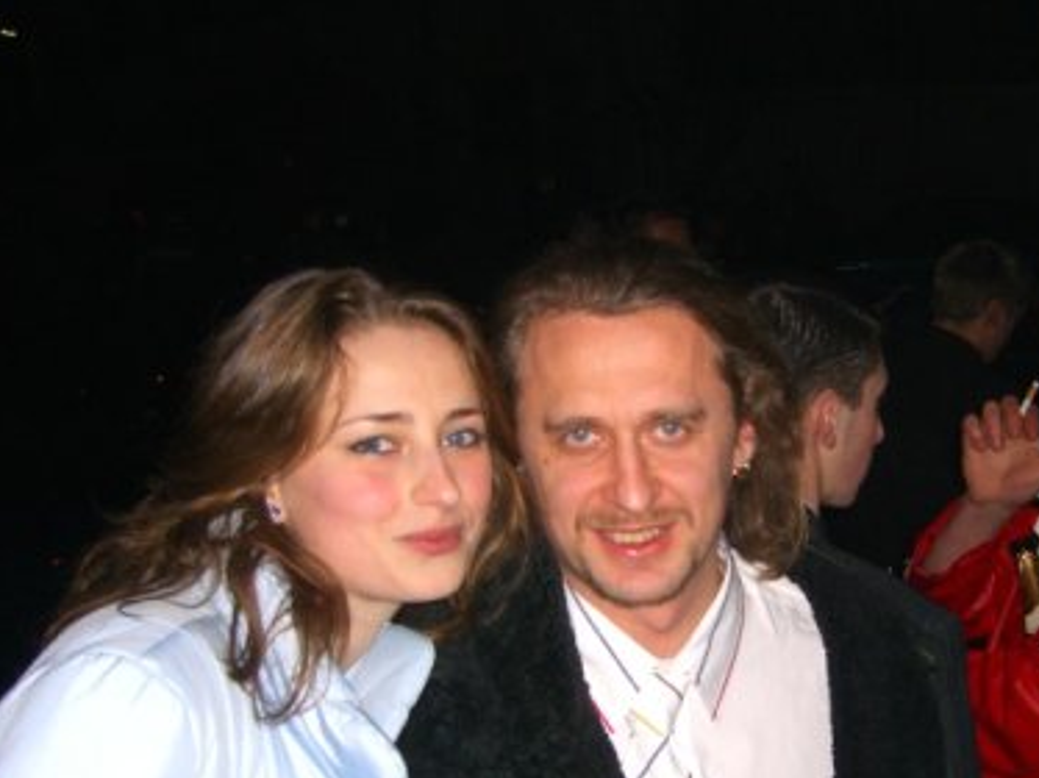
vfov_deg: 23.9
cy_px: 525
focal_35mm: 61
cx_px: 758
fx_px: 1830
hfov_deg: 31.2
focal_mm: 7.9
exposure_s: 1/60
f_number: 2.8
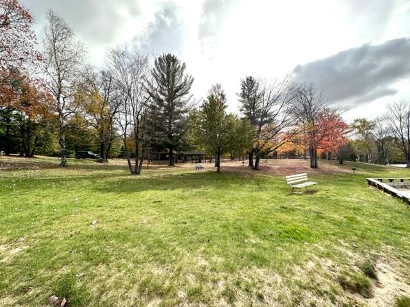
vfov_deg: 85.7
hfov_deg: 102.1
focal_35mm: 14
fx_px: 166
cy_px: 154
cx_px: 205
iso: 40
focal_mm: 2.22
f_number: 2.2
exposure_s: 1/988
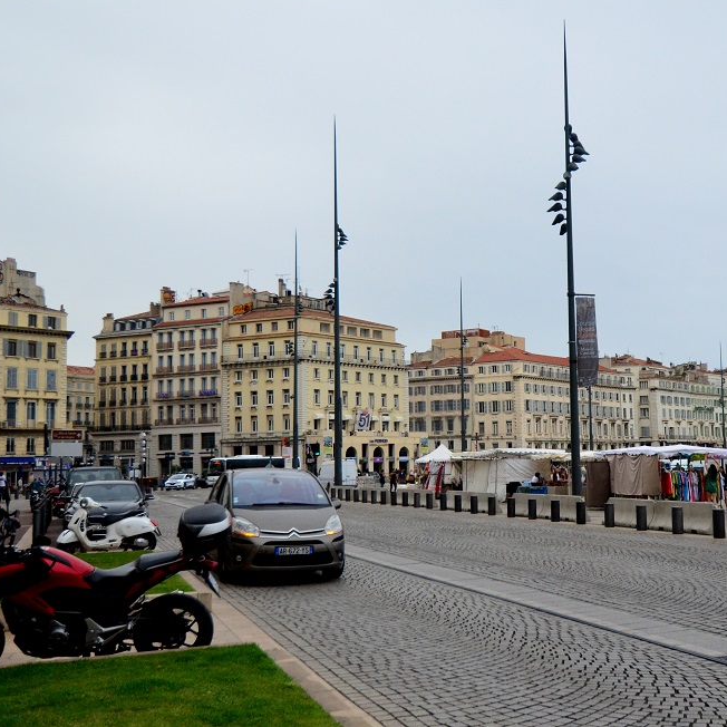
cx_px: 474
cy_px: 360
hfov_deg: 42.4
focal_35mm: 39
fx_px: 927
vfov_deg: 42.8
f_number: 4.5
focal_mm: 20
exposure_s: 1/8000
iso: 1600
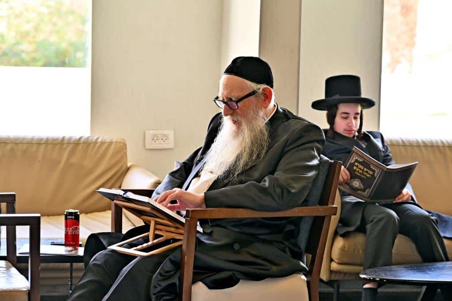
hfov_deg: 16.5
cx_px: 226
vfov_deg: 11.0
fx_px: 1556
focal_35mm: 124
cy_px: 150
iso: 320
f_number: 4
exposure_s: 1/125
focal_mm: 83
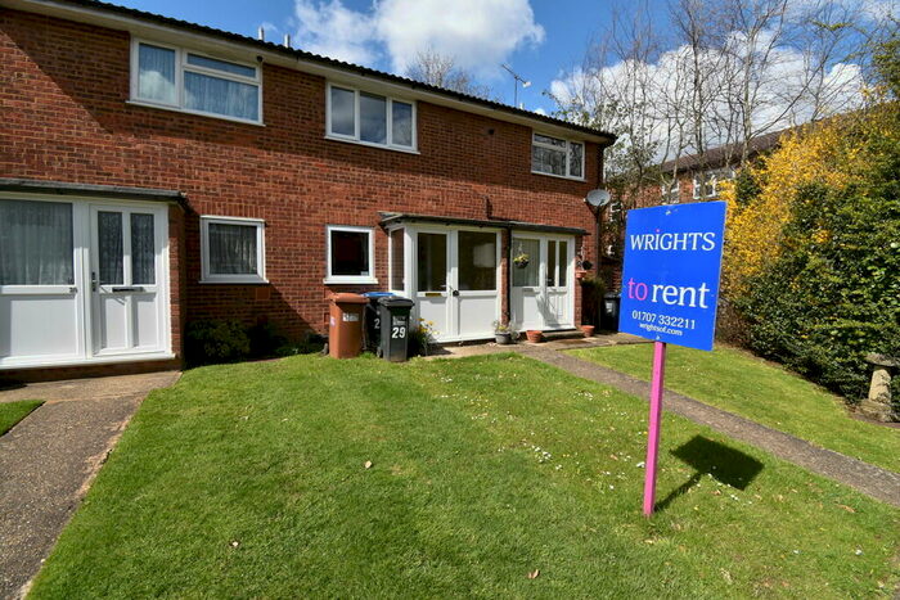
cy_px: 300
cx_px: 450
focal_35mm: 15
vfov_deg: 77.4
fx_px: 375
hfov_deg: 100.4
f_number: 8
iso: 100
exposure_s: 1/250
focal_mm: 10
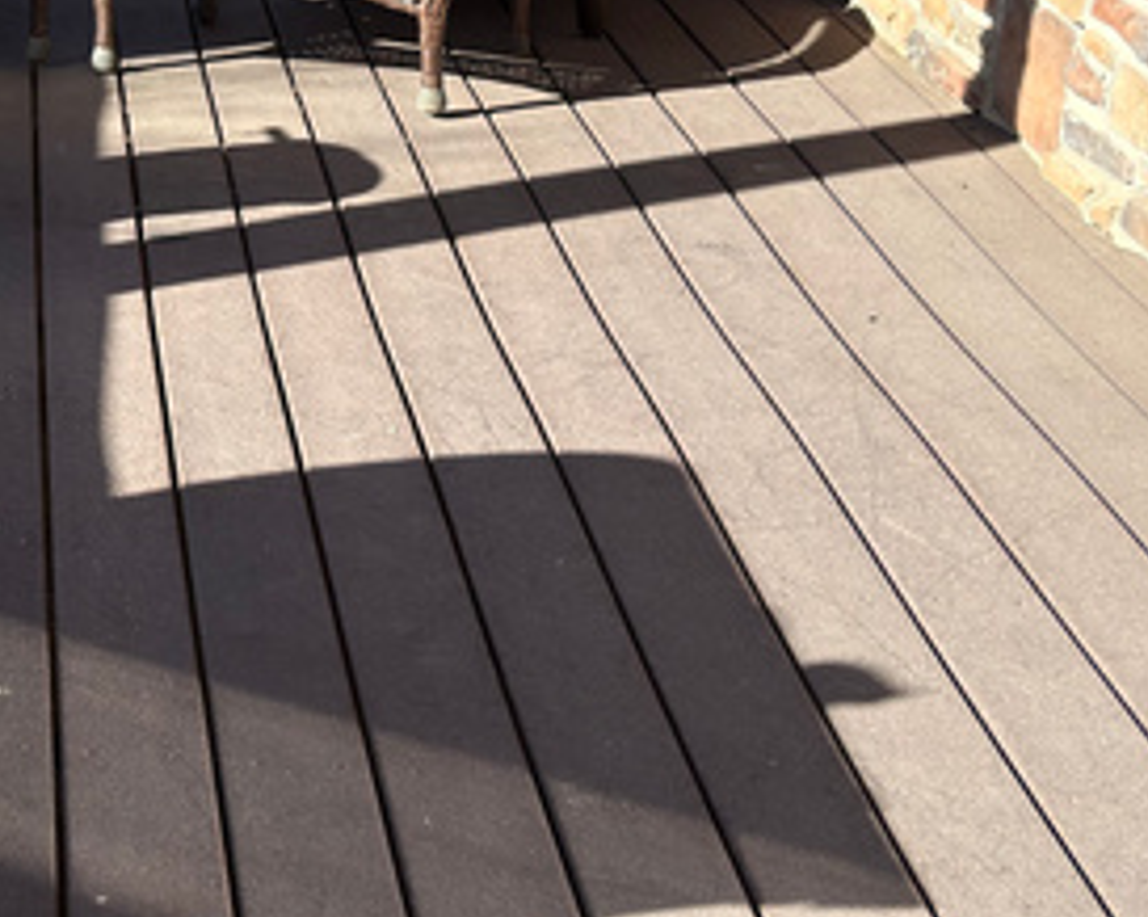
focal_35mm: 88
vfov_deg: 16.8
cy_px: -139
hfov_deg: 20.1
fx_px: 2988
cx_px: -315
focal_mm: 6.76
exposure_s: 1/1919
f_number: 1.78
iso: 64
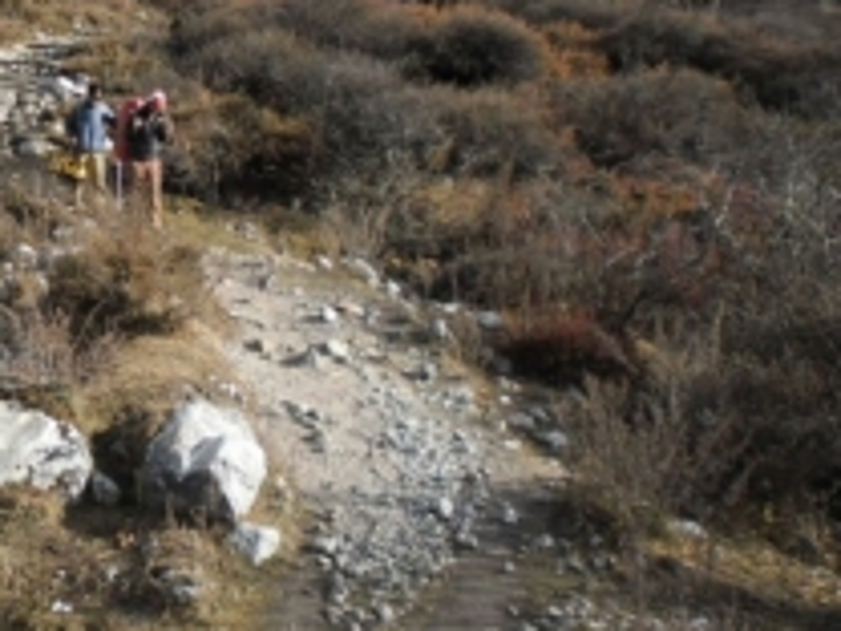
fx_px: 1263
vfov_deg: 27.8
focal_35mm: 52
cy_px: 190
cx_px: 65
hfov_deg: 34.5
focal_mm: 4.8
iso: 80
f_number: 2.9
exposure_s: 1/490
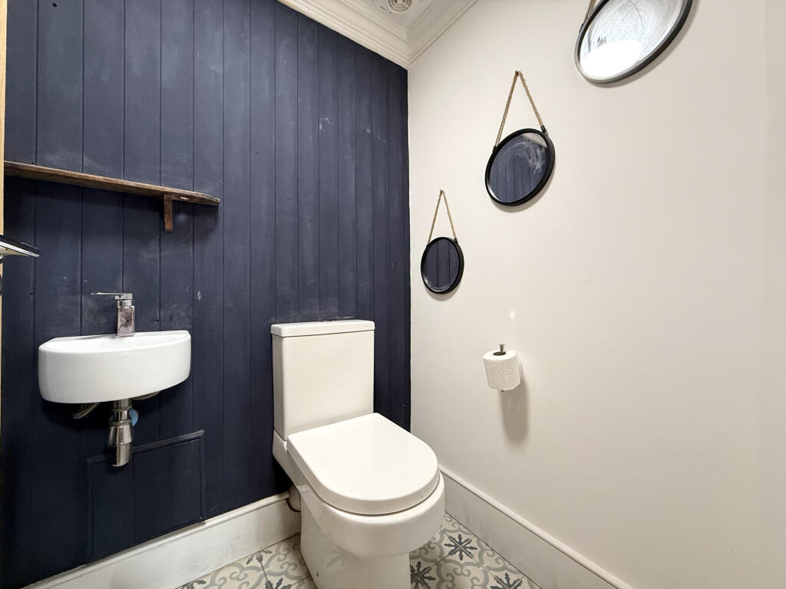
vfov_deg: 85.7
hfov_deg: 102.1
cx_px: 393
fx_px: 318
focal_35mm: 14
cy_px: 294
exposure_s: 1/100
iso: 250
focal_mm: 2.22
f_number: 2.2
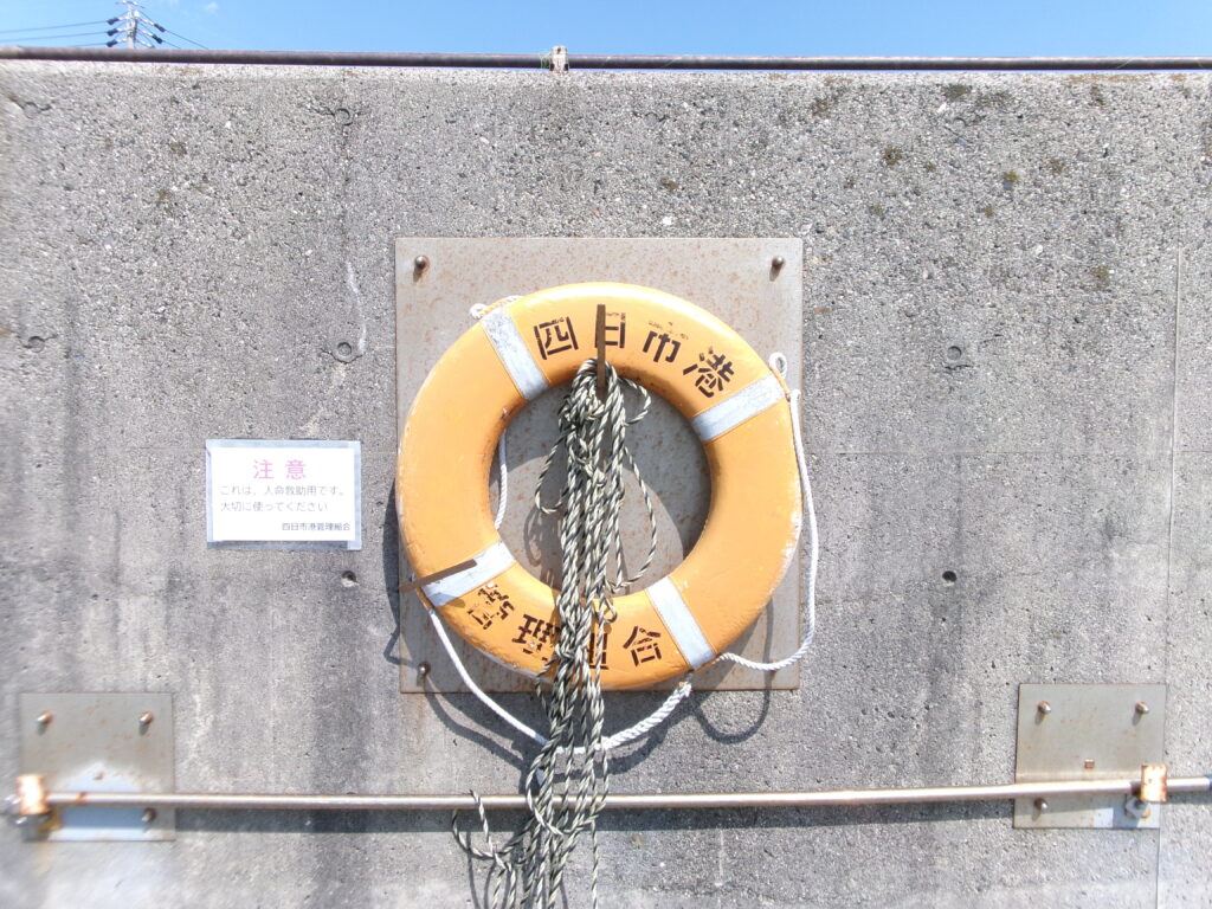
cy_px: 454
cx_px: 606
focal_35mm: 28
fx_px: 980
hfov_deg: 63.4
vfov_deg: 49.7
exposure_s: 1/100
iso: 100
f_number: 10.8
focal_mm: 5.1
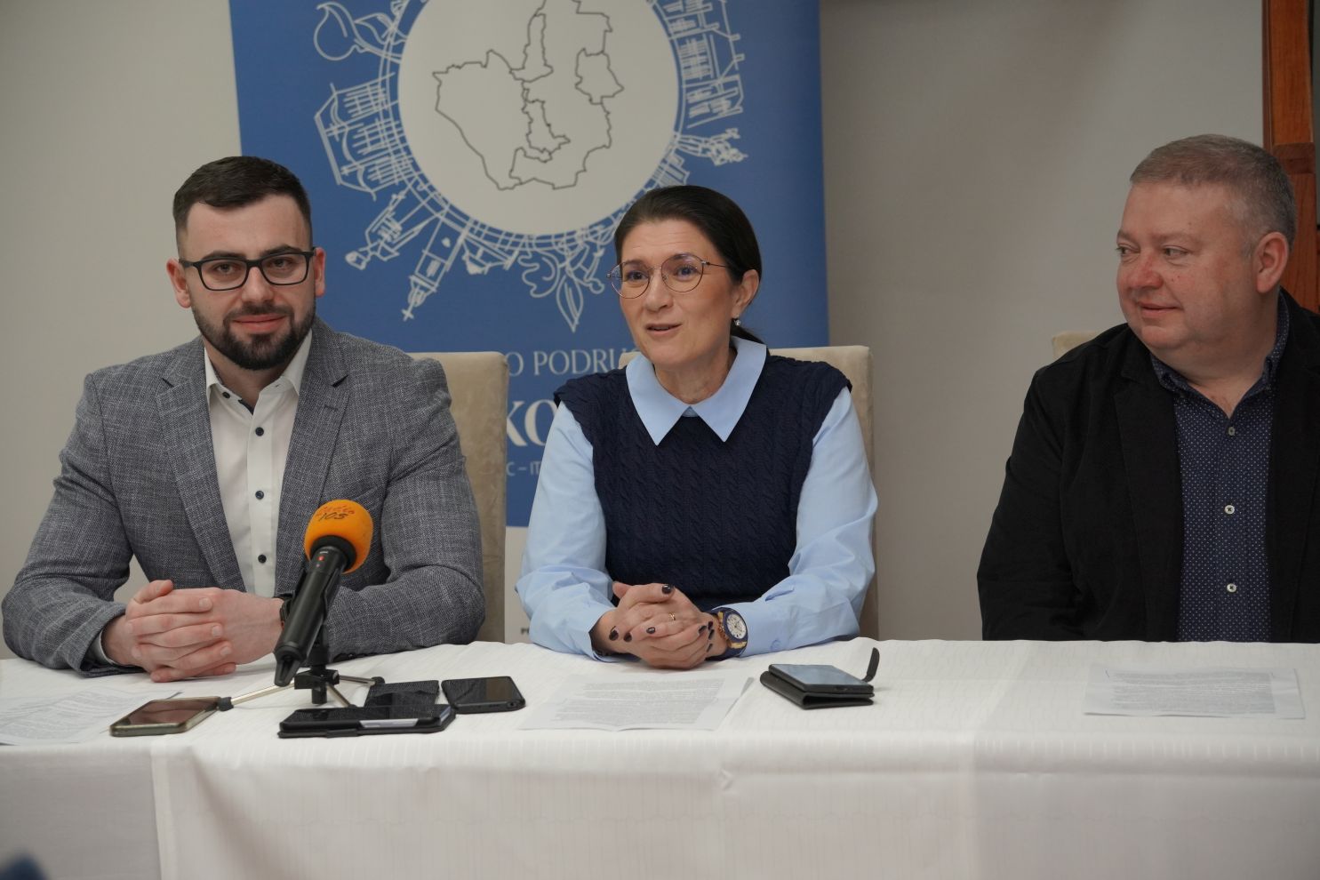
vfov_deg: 18.2
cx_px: 660
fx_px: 2750
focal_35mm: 75
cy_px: 440
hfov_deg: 27.0
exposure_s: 1/160
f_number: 4
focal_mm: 50
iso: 1000
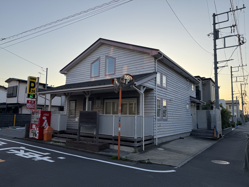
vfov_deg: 56.8
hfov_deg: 71.6
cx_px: 124
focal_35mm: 24
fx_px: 173
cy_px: 94
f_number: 1.78
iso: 80
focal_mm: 6.76
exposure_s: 1/1678
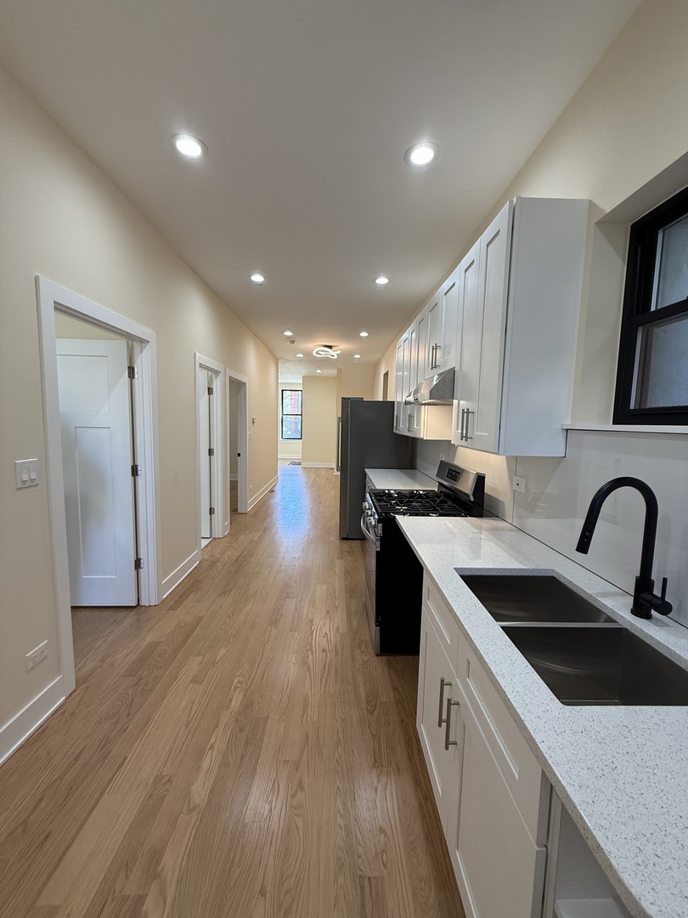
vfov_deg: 102.1
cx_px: 344
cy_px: 459
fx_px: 371
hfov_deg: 85.7
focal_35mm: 14
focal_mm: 2.22
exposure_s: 1/120
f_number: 2.2
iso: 160
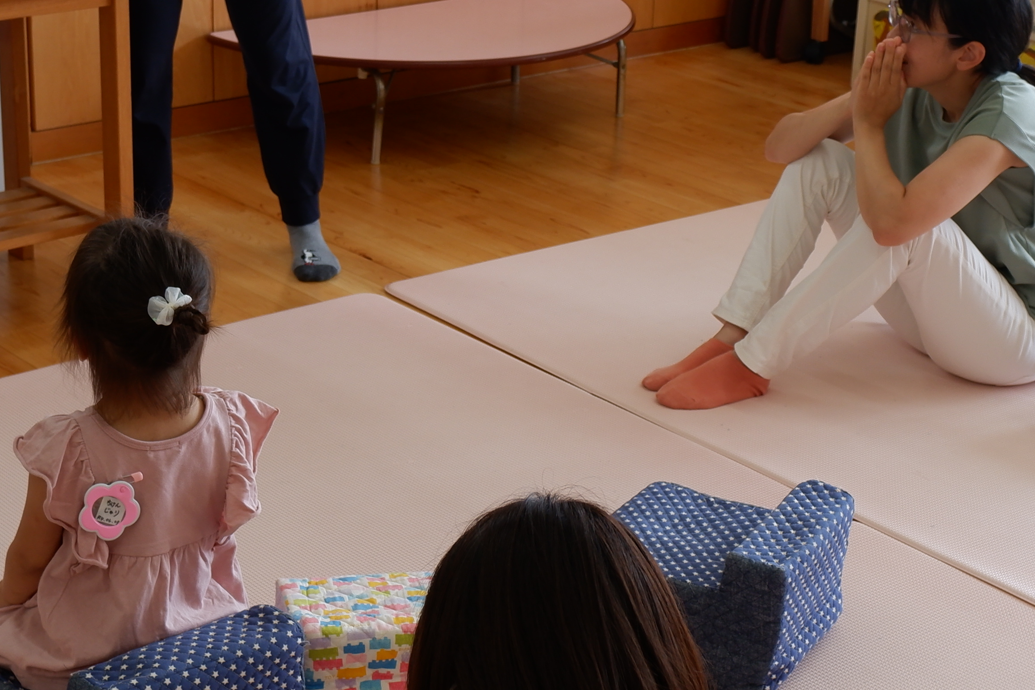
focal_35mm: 75
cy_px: 331
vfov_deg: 18.2
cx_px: 504
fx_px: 2156
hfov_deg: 27.0
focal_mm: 19.2
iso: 200
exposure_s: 1/125
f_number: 4
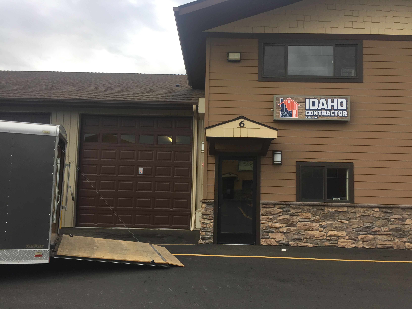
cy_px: 154
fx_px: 345
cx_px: 206
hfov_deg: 61.7
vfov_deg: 48.2
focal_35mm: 29
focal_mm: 4.15
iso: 32
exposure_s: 1/247
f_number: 2.2
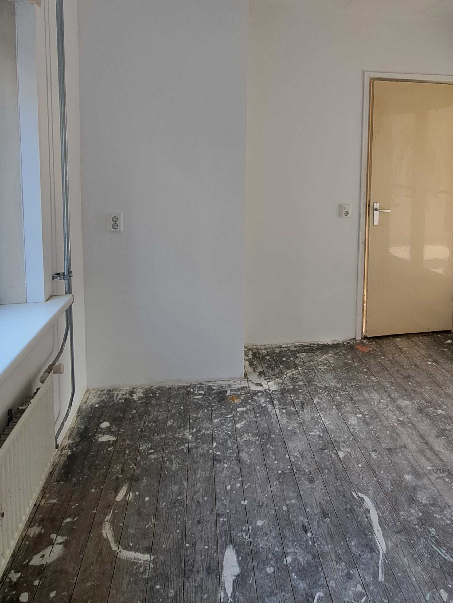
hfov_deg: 58.0
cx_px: 288
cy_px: 202
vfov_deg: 71.8
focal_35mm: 23
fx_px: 401
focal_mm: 1.74
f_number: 2.2
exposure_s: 1/50
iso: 50
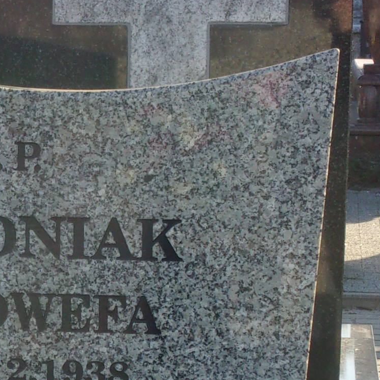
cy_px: 352
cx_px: -70
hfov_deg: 10.6
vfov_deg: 10.7
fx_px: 2024
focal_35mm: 163
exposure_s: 1/180
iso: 80
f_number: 4.9
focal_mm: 9.5
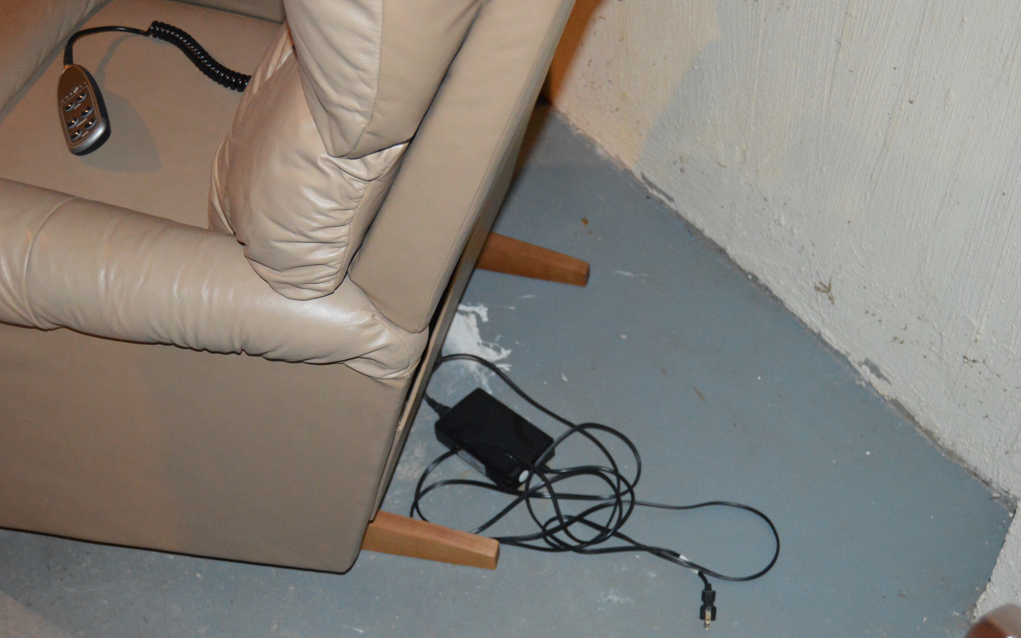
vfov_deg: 28.0
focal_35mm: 46
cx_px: 509
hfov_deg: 43.5
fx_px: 1280
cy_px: 326
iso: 3200
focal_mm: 30
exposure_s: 1/60
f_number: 4.2
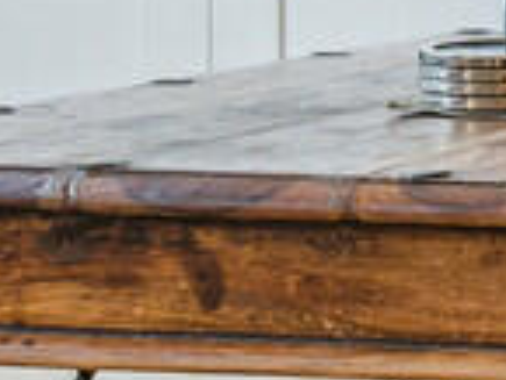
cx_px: 1473
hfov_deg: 7.3
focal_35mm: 244
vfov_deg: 6.0
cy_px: -312
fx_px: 3570
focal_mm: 24
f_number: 8
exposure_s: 1/10
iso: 400
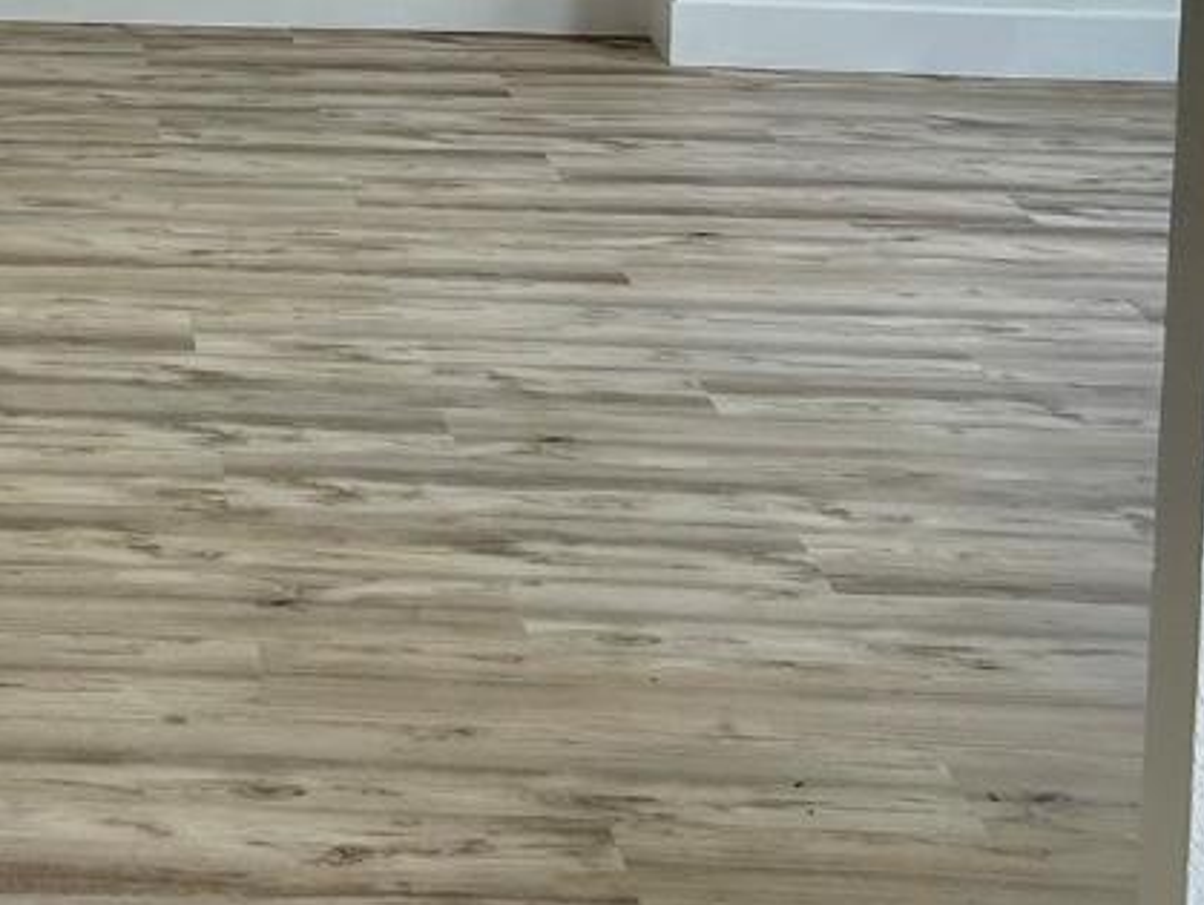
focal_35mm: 93
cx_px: -149
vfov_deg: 15.0
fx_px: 3237
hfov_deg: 20.0
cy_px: -363
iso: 50
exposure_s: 1/296
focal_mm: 5.7
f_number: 1.5
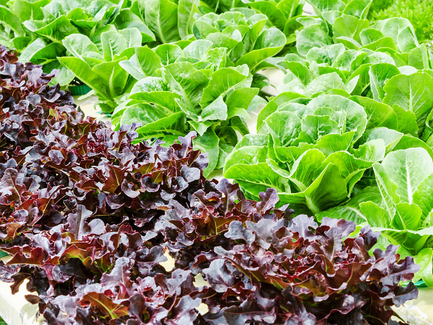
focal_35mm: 145
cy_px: 145
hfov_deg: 13.5
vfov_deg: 10.2
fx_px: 1814
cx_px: 358
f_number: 11
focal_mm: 60
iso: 320
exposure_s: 1/160
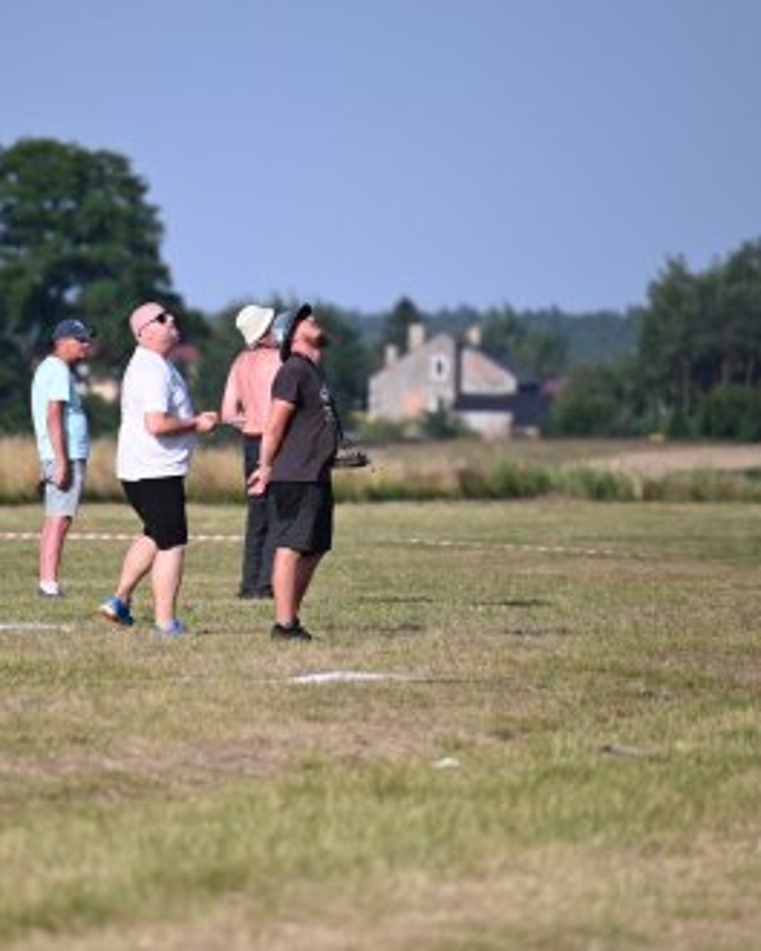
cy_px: 476
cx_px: 229
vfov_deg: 3.4
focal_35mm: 566
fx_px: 15935
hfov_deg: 2.7
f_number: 6.3
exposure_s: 1/1250
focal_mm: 400
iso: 320
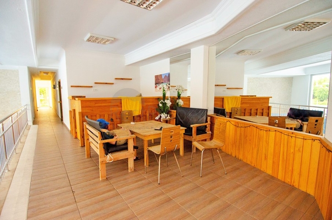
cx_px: 166
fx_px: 166
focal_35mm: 18
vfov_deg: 67.1
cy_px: 110
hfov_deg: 90.1
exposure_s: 1/60
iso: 800
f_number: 4
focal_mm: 12
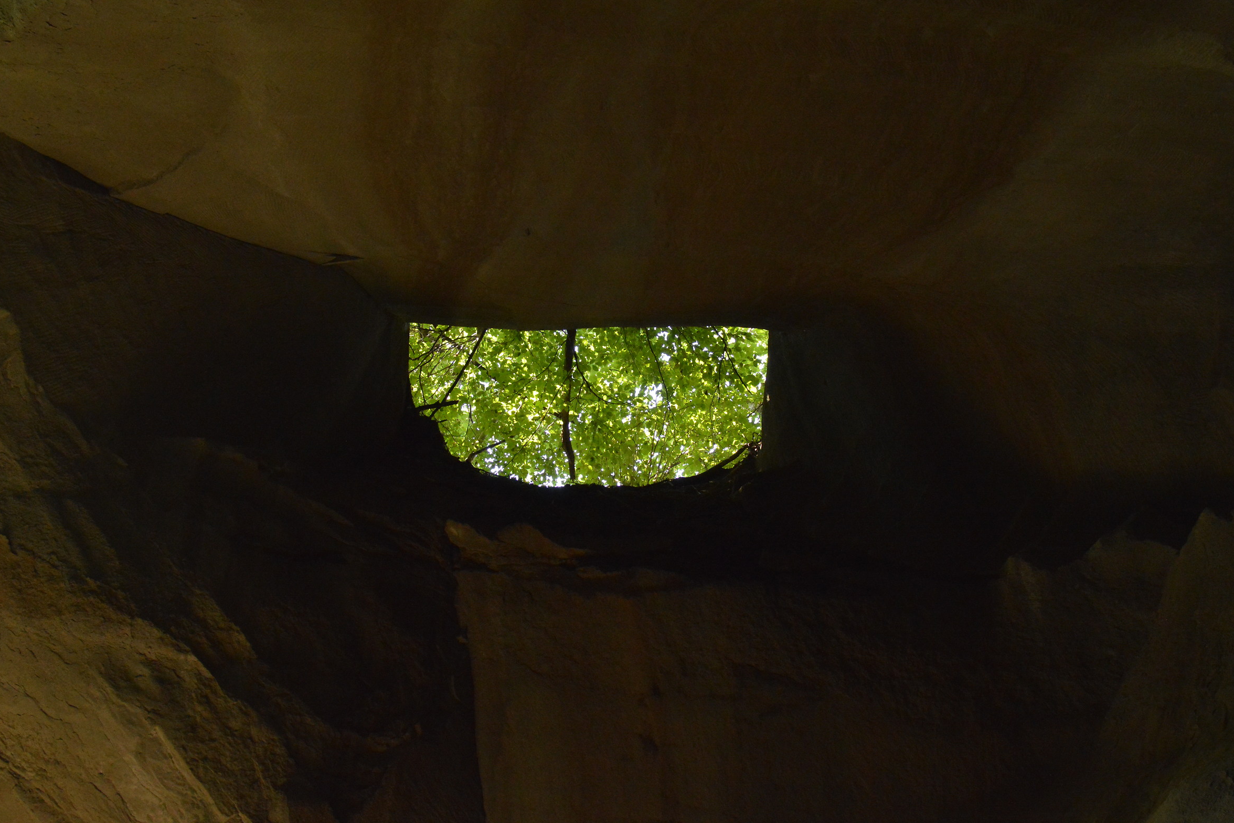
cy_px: 410
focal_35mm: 54
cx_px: 607
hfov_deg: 37.2
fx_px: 1834
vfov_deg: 25.3
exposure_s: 1/160
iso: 3200
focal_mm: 35
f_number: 6.3
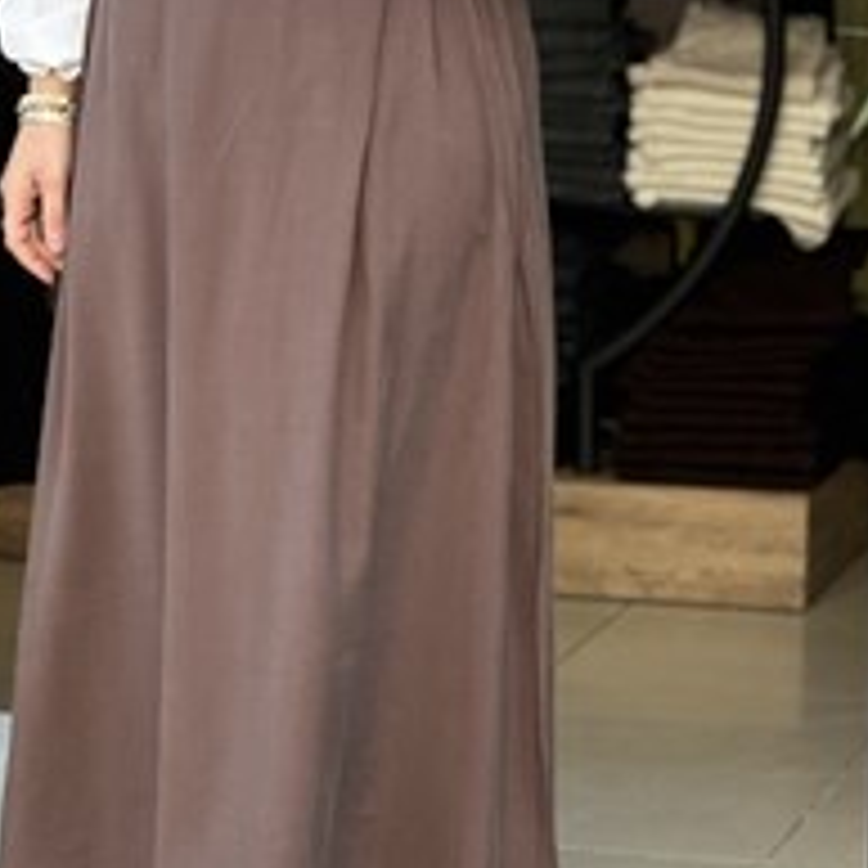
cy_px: 137
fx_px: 5333
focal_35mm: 188
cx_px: 486
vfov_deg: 9.3
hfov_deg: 9.3
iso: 50
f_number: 2.8
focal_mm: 9
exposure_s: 1/121
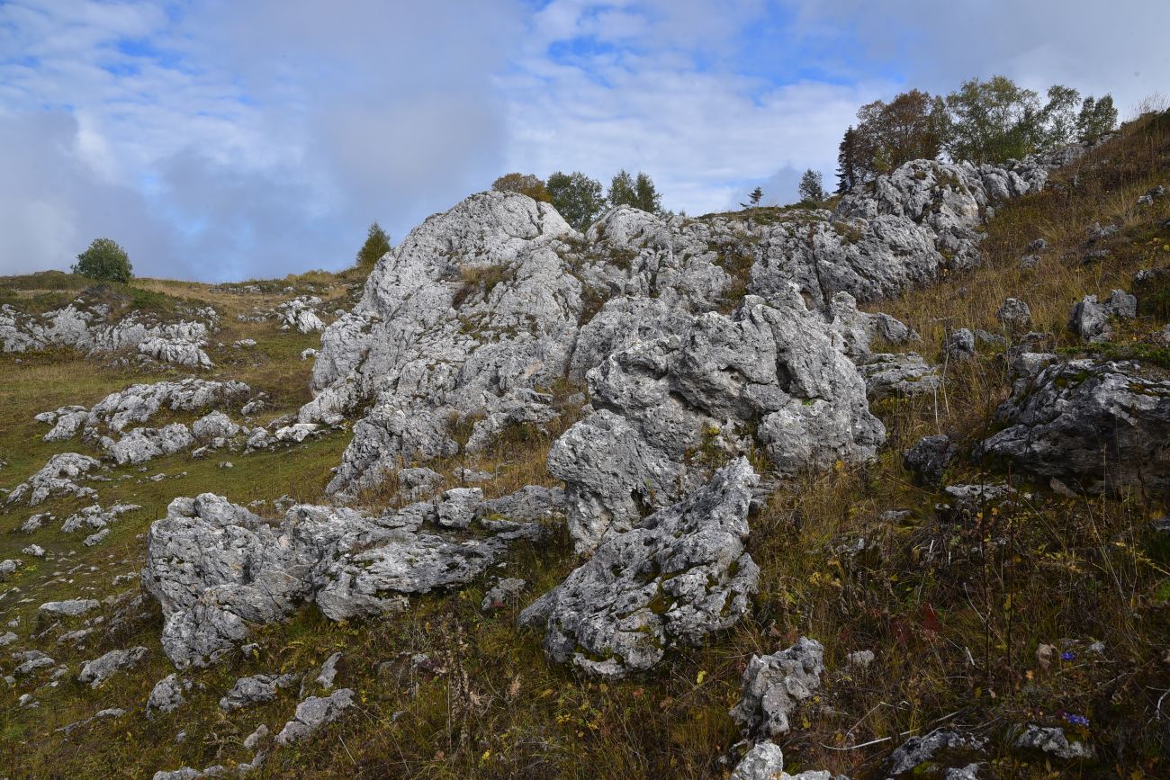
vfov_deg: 27.0
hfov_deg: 39.6
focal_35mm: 50
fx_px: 1625
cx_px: 585
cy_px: 390
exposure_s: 1/125
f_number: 13
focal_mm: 50
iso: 160
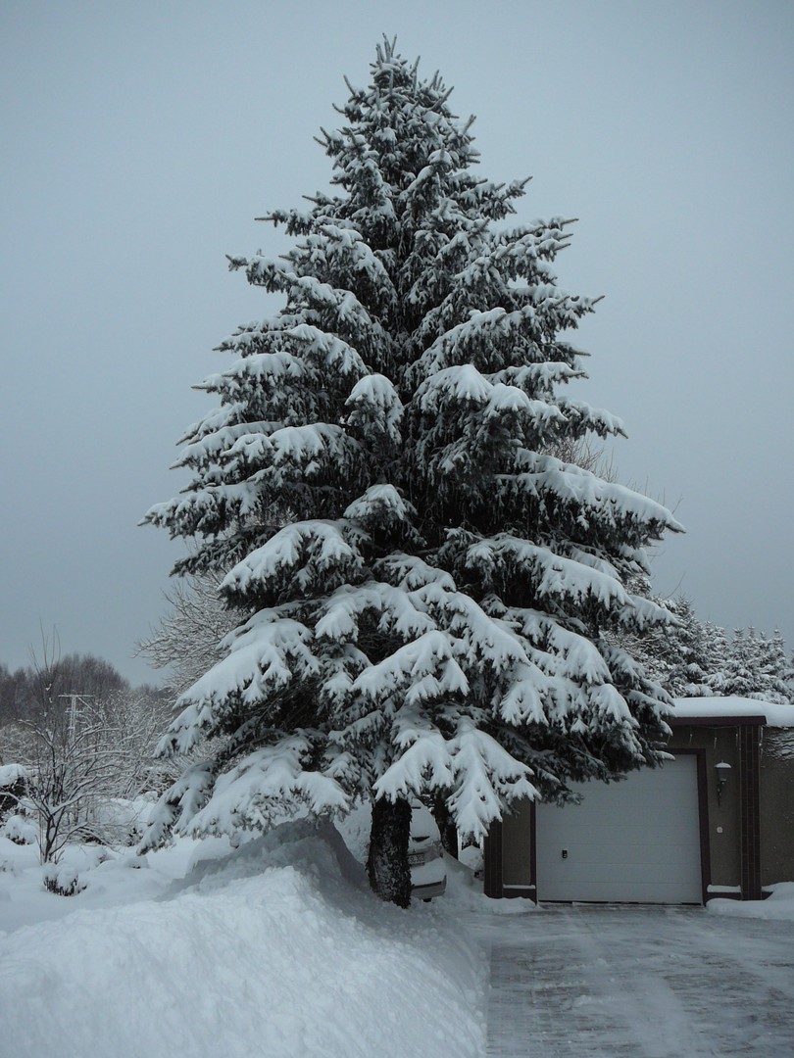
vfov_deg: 52.6
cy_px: 529
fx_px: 1070
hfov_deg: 40.7
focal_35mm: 35
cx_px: 397
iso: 80
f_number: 2.8
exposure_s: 1/200
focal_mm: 5.2
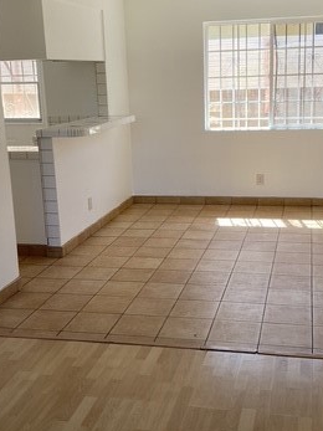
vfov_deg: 39.7
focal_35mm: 48
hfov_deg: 30.2
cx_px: 181
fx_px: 598
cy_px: 209
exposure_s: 1/122
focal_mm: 4.25
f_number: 1.8
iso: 40
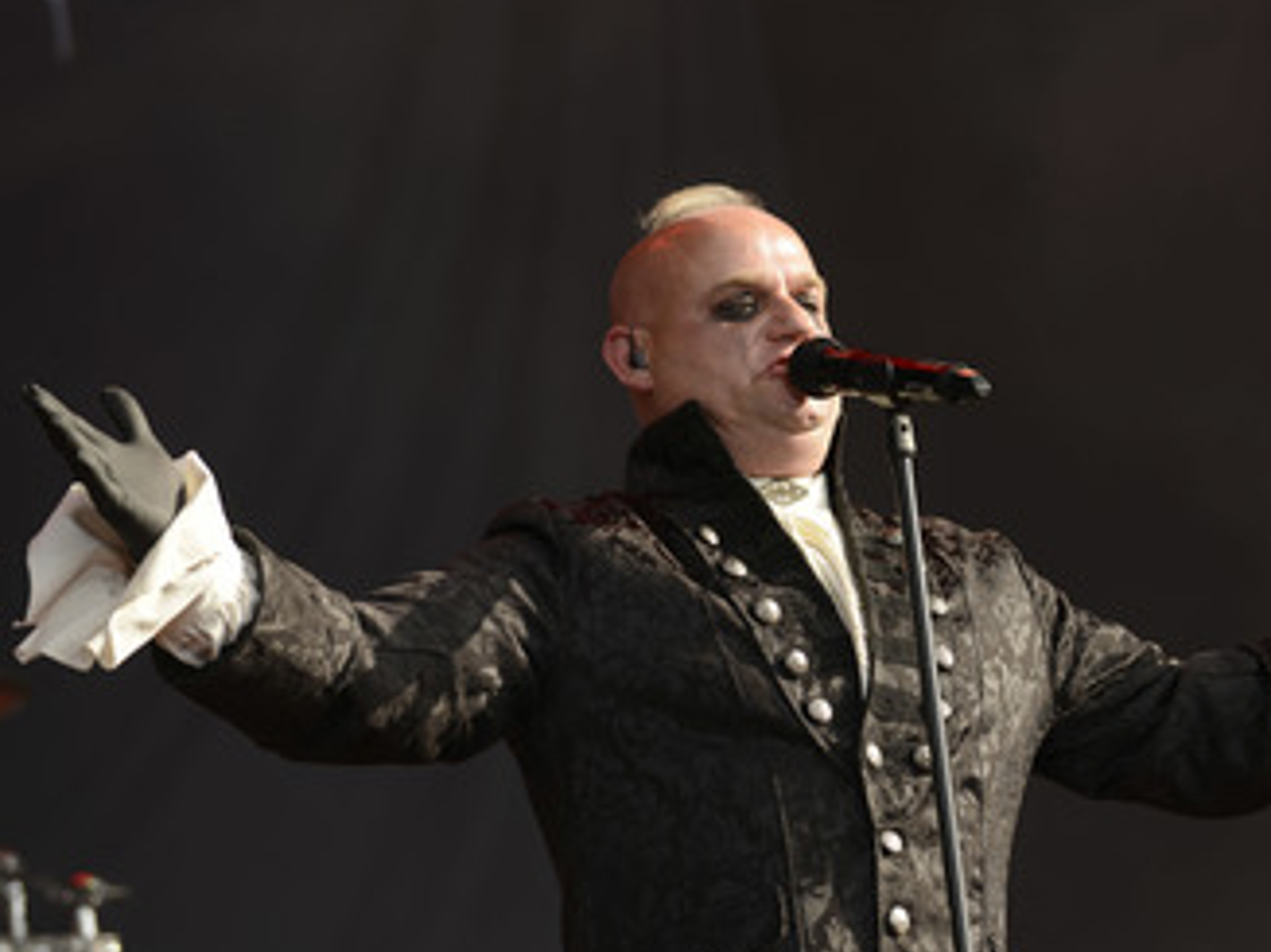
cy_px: 532
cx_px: 845
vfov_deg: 7.5
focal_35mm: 199
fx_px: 7304
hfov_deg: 9.9
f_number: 4.5
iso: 100
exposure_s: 1/400
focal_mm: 150
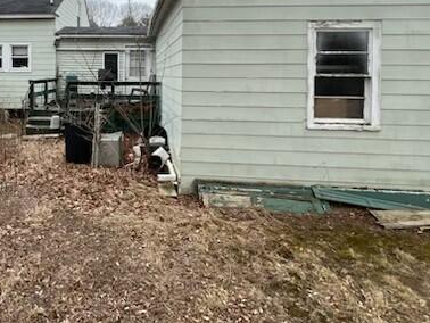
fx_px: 273
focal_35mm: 22
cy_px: 81
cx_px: 110
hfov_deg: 71.4
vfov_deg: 58.0
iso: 32
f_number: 1.8
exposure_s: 1/626
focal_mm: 1.57
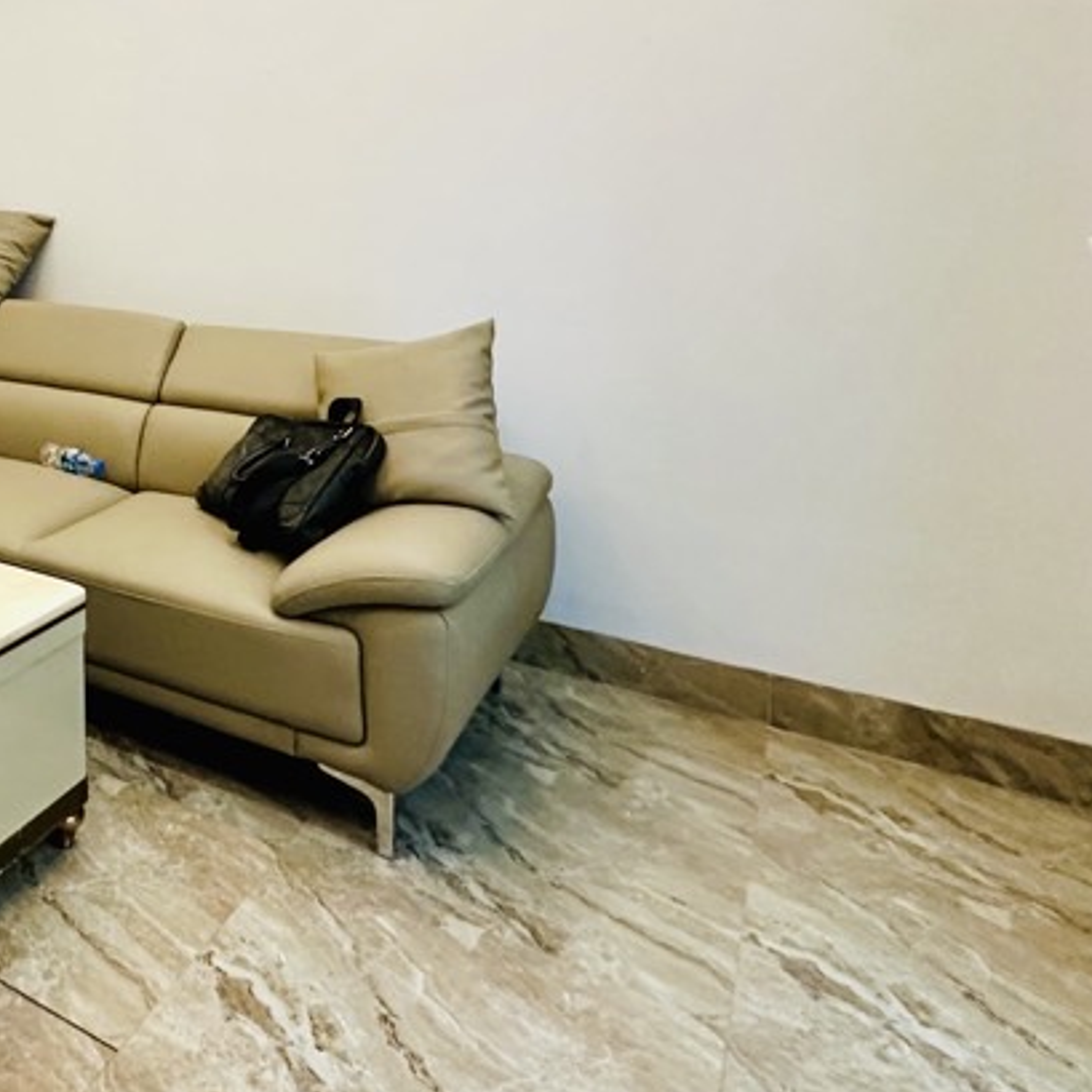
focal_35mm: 31
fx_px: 1106
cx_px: -182
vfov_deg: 48.3
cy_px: 160
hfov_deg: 39.7
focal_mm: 2.22
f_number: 2.2
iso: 320
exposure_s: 1/100
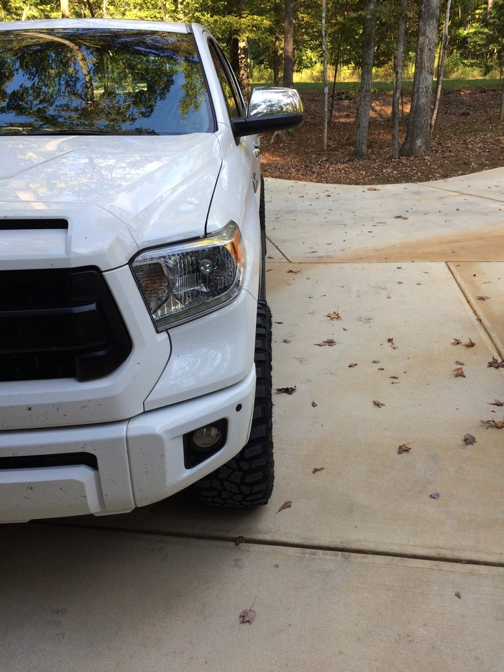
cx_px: 252
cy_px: 336
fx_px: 563
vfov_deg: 61.7
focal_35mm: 29
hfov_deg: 48.2
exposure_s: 1/203
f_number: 2.2
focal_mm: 4.15
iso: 32
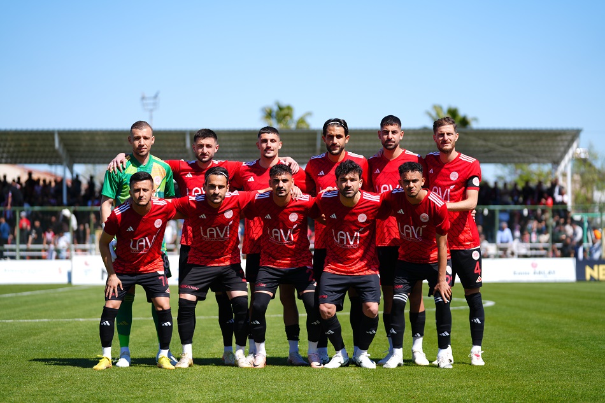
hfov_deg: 18.1
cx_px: 302
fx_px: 1899
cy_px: 202
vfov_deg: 12.1
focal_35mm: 113
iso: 64
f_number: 2.8
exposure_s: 1/1000
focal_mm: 113
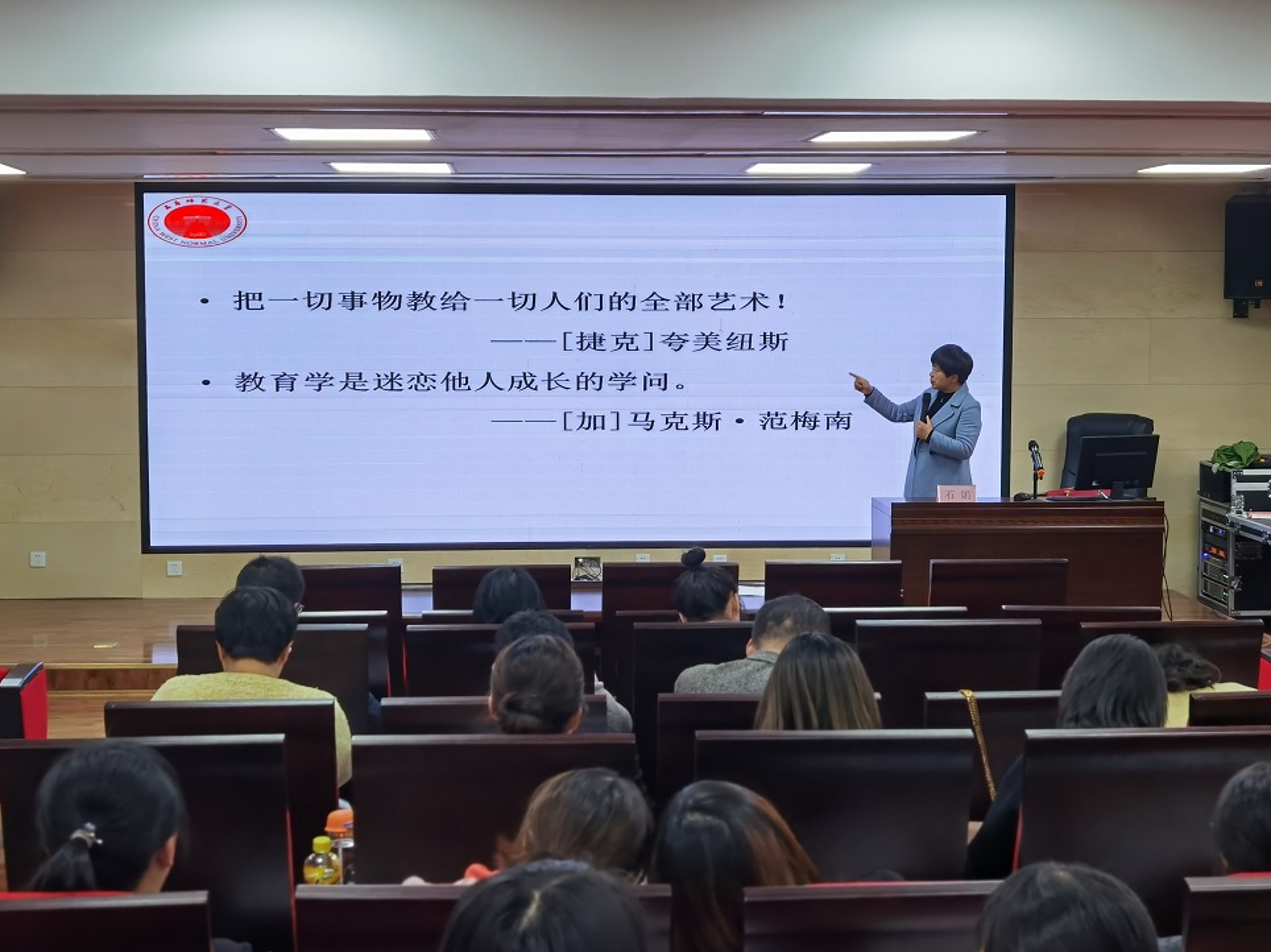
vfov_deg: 26.1
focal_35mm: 56
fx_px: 2055
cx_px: 639
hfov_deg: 34.4
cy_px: 485
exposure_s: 1/96.2
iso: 50
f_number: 4
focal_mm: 6.71
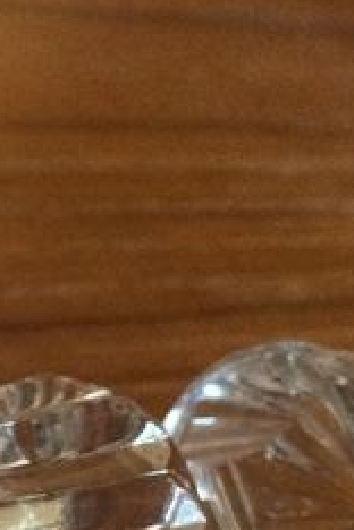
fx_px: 1770
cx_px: -442
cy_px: 690
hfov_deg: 10.2
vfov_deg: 16.2
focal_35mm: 120
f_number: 2.2
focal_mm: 4.12
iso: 320
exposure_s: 1/20
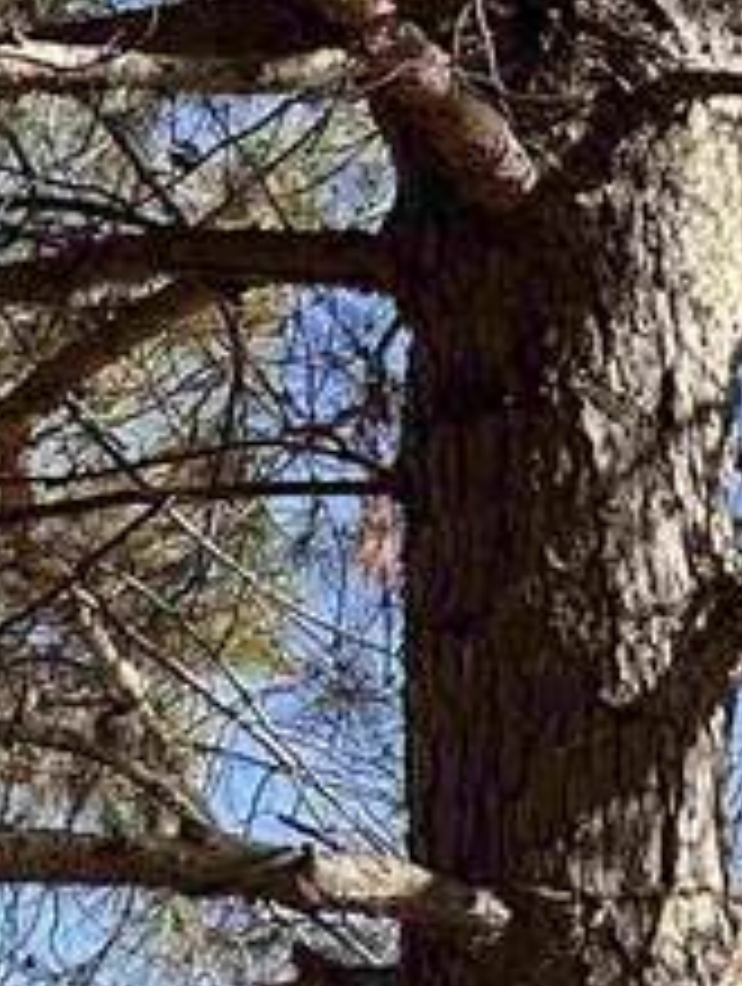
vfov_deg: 13.4
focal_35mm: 140
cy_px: 1432
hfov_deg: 8.2
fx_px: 3990
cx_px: 2554
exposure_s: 1/2155
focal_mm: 6.86
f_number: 1.78
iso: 80
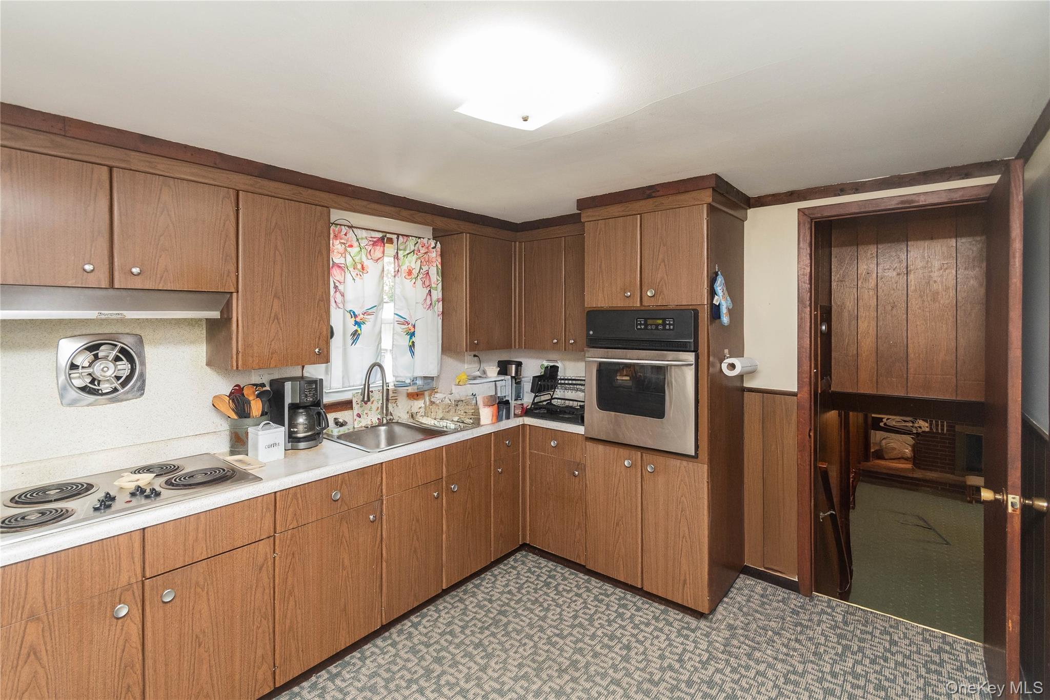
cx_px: 525
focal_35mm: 15
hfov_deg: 100.4
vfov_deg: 77.3
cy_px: 350
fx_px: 437
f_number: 5.6
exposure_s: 1/60
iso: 1100
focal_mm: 10
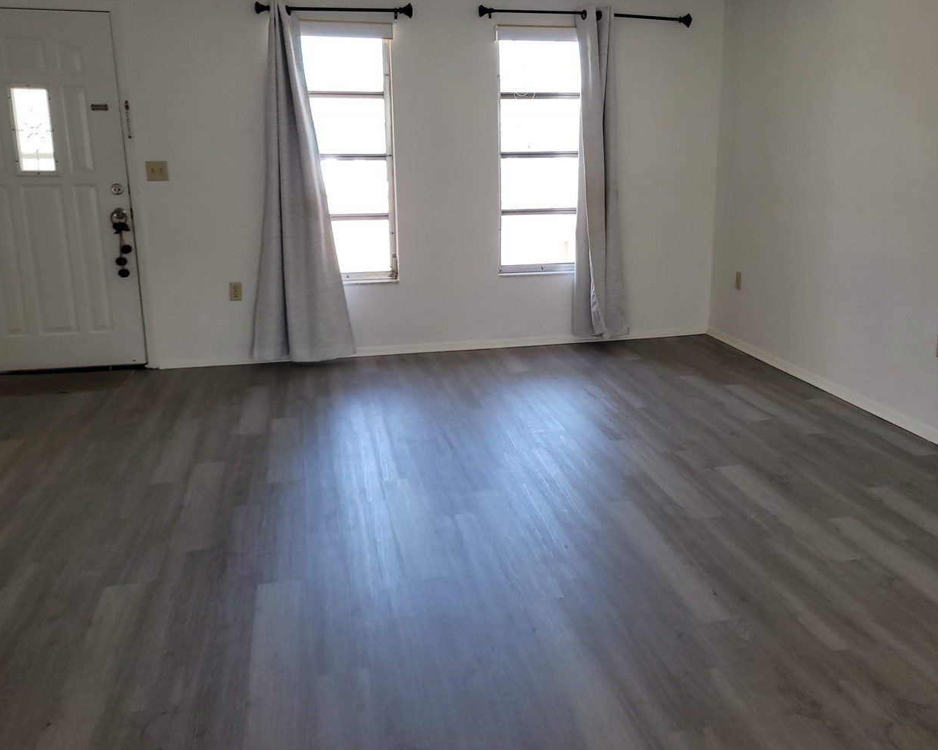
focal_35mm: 33
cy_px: 332
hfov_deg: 54.0
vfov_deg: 44.5
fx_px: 916
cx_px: 534
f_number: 1.8
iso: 80
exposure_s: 1/120
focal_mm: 5.4
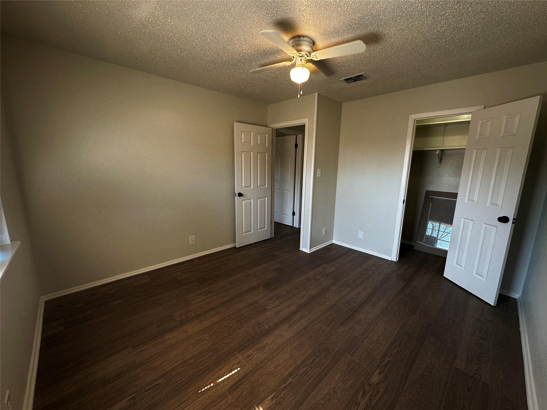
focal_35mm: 14
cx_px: 274
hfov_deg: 102.1
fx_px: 221
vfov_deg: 85.7
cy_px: 205
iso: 80
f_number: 2.2
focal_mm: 2.22
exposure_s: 1/99
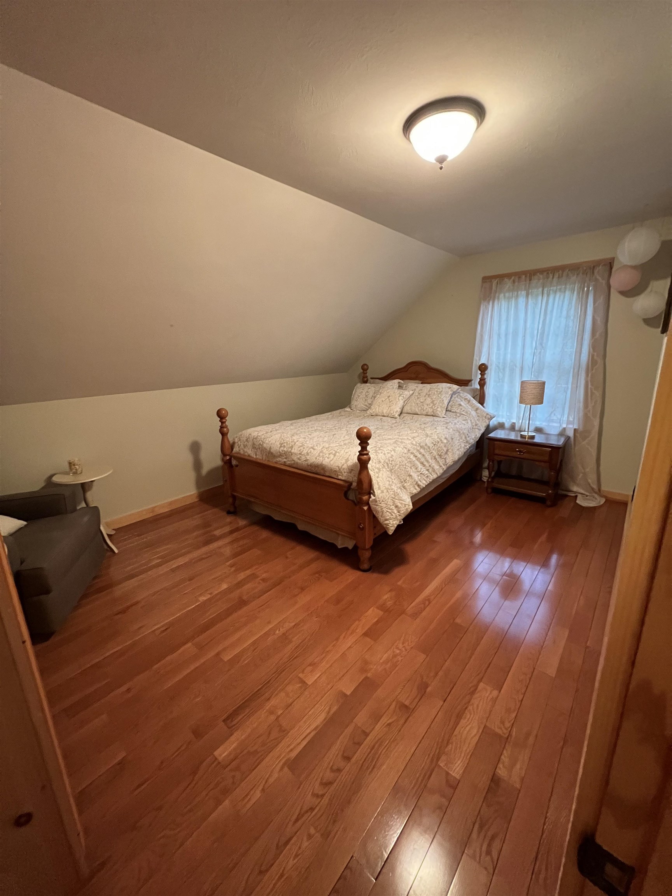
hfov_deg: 89.9
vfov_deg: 106.2
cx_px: 336
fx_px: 336
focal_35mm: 13
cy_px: 448
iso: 800
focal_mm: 1.57
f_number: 1.8
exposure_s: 1/60
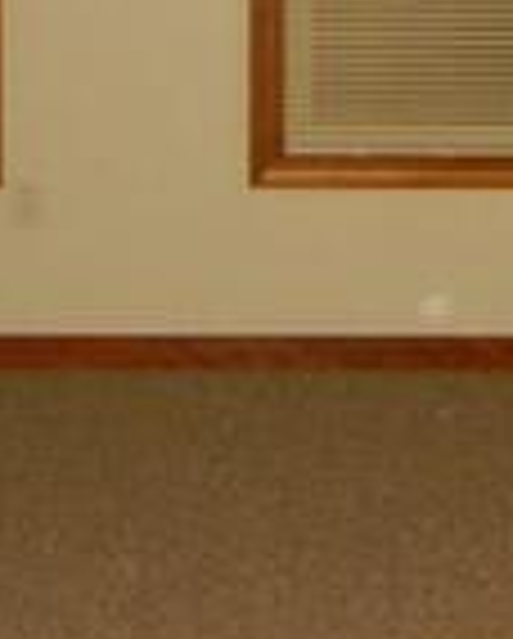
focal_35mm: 132
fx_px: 2500
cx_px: 346
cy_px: -94
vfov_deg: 14.2
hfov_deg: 11.7
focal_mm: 5.4
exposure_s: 1/30
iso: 376
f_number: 3.5
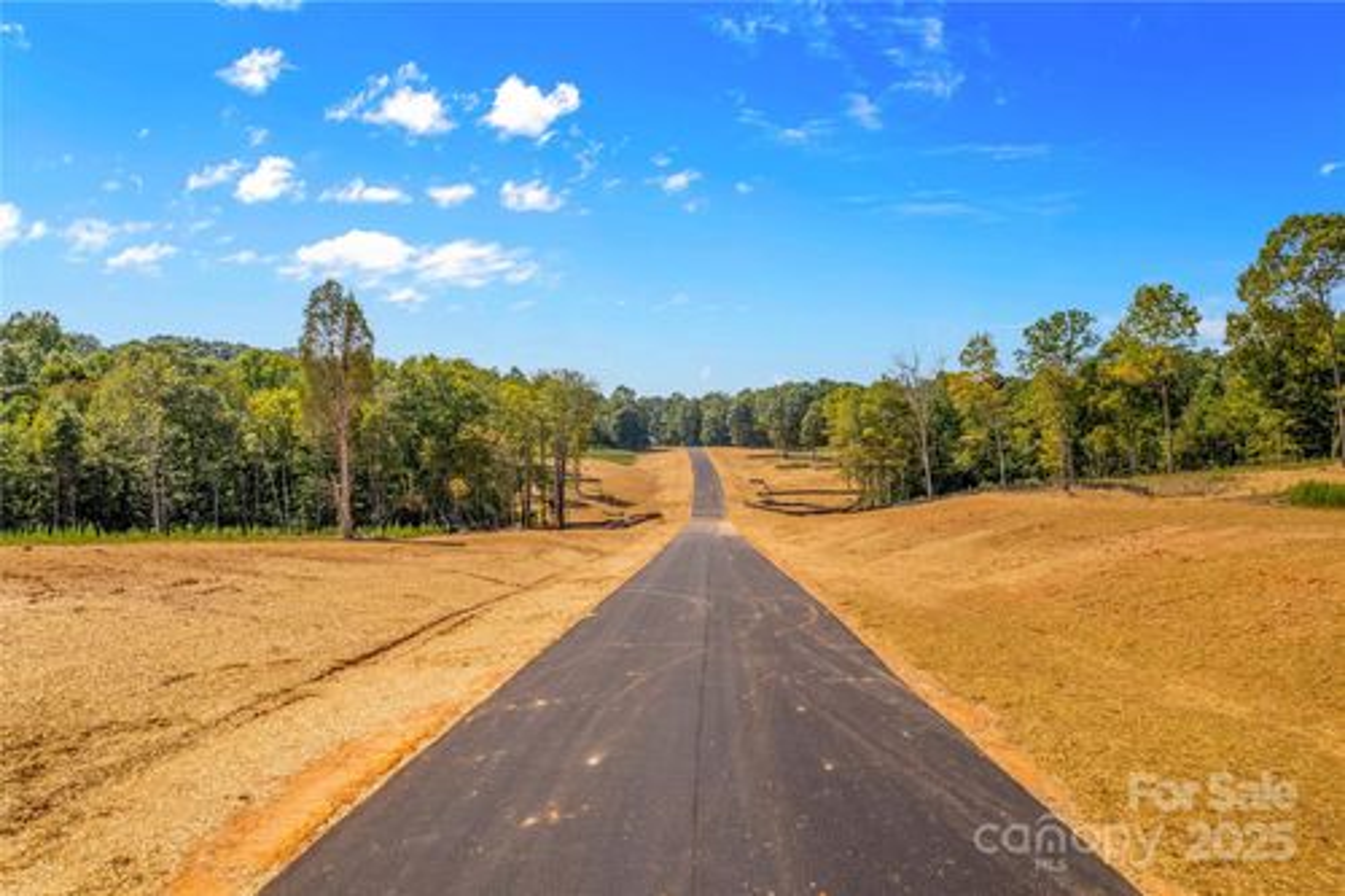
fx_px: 822
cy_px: 448
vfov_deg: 57.2
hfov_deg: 78.6
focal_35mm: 22
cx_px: 672
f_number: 2.8
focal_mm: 8.38
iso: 110
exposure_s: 1/2000
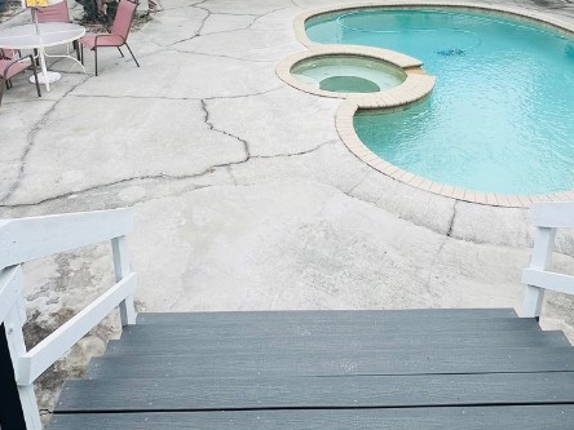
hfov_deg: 59.9
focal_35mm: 30
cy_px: 57
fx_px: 497
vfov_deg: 43.4
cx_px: 299
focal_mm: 1.57
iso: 32
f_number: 1.8
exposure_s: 1/536
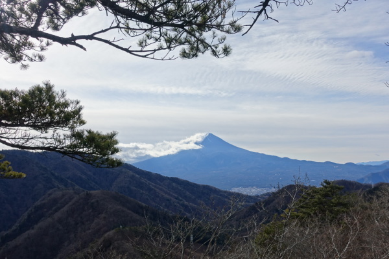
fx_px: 357
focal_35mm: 33
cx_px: 194
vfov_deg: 40.0
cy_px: 130
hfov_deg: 57.2
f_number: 4
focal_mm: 12.2
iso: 125
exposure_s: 1/160
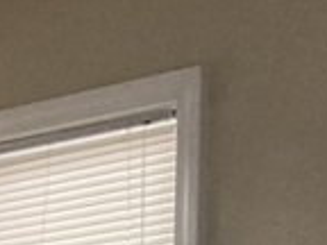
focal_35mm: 199
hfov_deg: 8.2
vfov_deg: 7.1
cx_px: -713
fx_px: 1880
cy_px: 519
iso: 250
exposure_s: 1/40
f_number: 1.8
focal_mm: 3.99
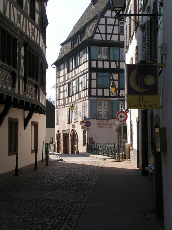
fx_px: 430
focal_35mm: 65
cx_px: 86
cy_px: 115
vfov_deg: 29.8
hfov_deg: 22.6
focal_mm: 10
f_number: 5.6
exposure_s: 1/250
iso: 50
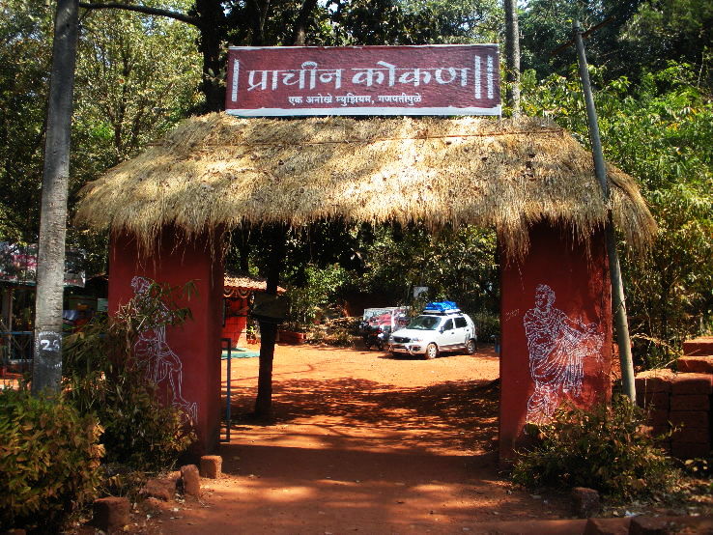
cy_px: 268
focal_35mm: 36
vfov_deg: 39.7
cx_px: 356
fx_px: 742
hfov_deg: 51.3
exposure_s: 1/184
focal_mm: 6.3
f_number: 3.5
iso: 64
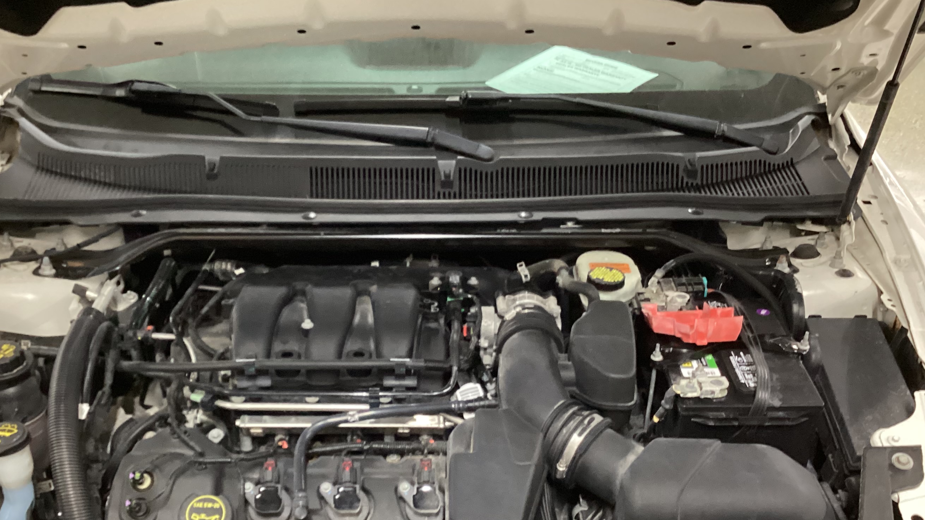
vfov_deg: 28.0
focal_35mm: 42
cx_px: 418
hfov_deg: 48.3
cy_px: 385
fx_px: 1030
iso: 500
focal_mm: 3.3
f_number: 2.4
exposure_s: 1/25
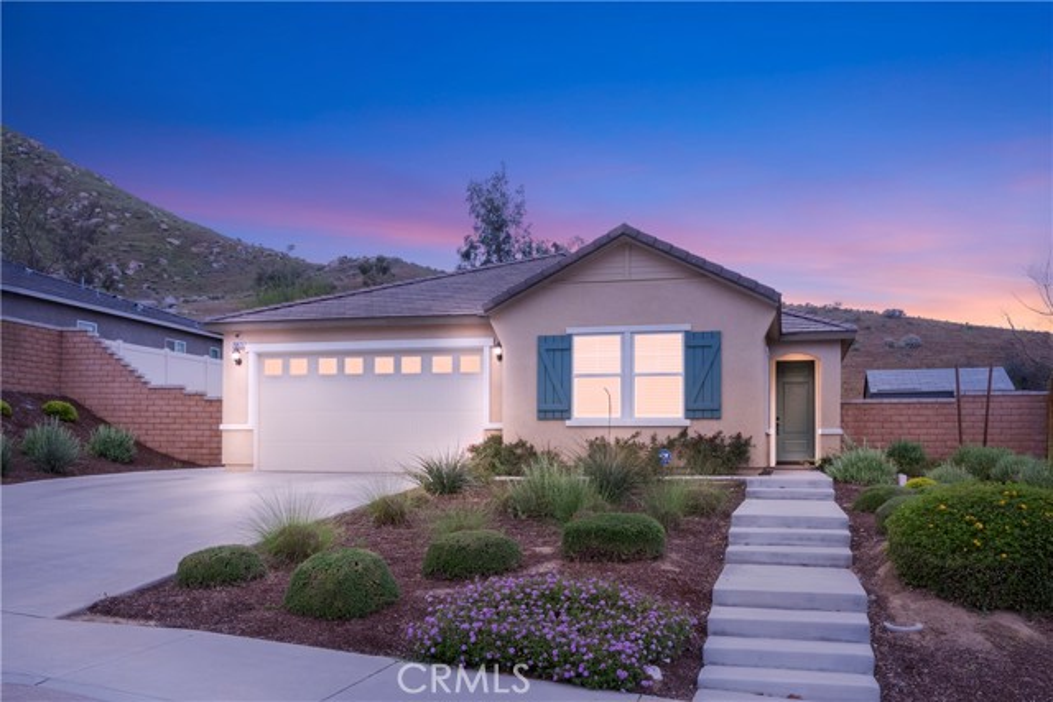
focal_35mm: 35
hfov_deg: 54.4
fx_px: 1024
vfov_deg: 37.9
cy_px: 351
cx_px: 526
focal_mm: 35
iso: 100
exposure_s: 1/8
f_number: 22
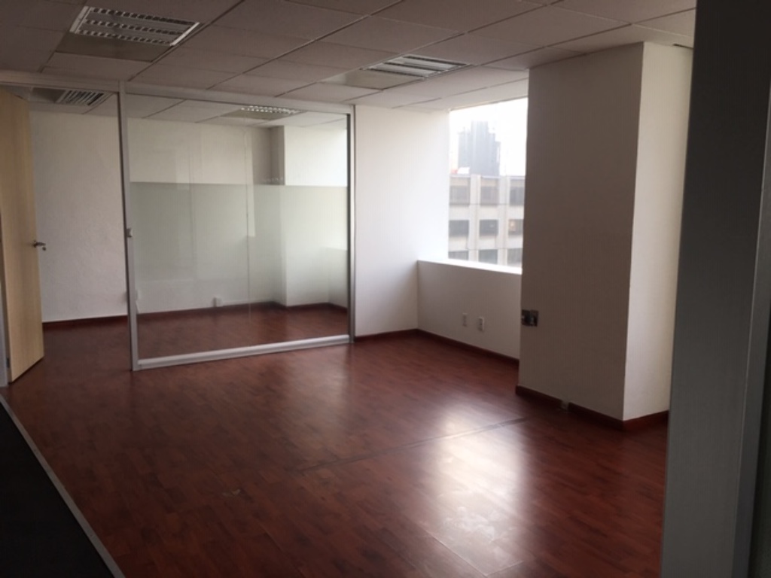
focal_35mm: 29
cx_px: 386
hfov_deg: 61.7
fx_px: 646
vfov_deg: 48.2
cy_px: 289
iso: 25
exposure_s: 1/60
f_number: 2.2
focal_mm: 4.15
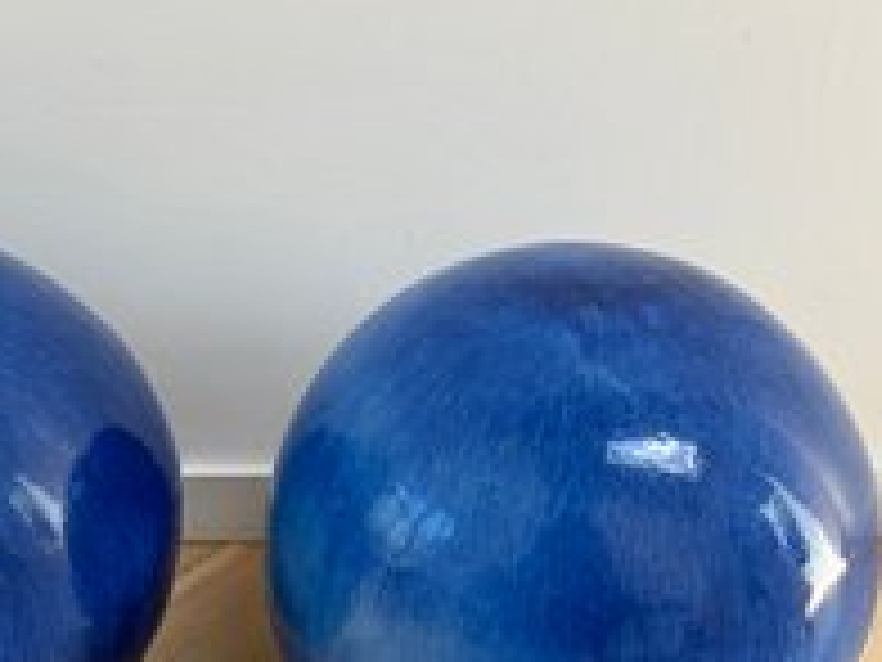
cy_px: 484
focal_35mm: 42
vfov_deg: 33.8
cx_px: 263
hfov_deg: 43.9
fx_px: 1070
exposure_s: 1/141
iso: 64
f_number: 1.78
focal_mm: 6.76
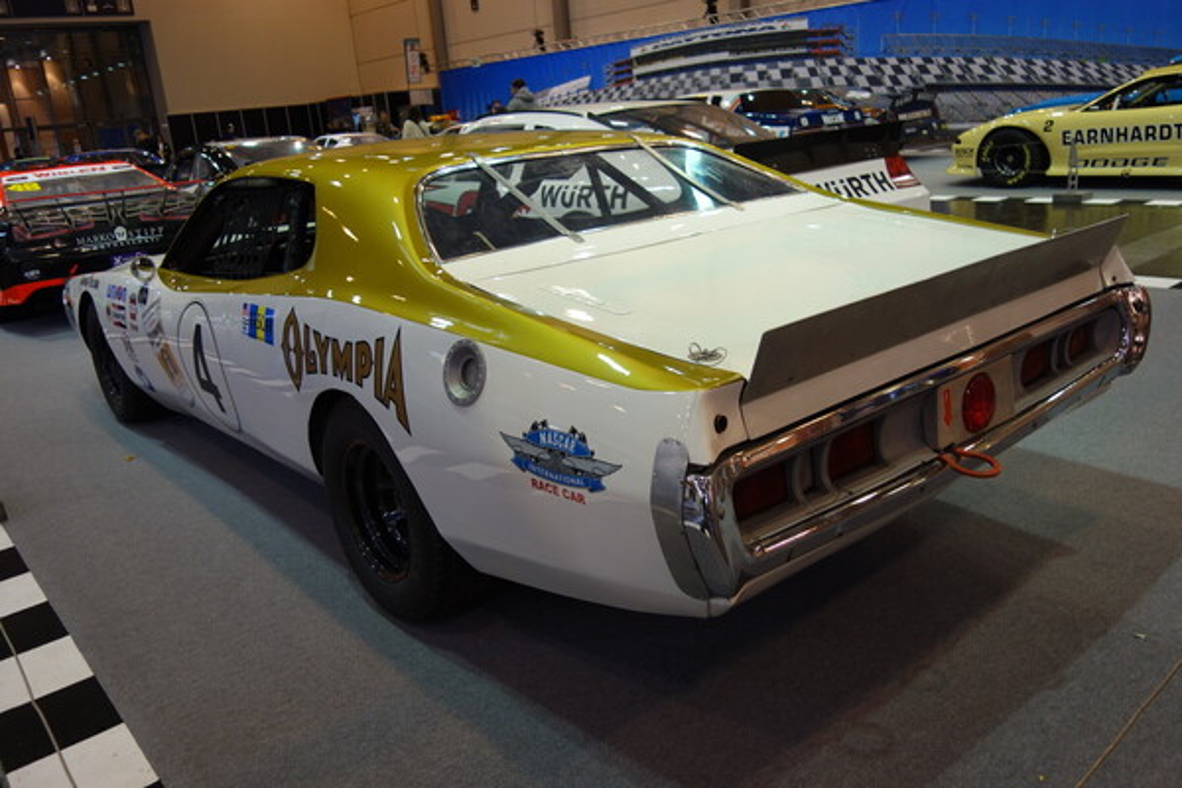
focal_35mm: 28
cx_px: 591
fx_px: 919
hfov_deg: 65.5
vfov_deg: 46.4
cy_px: 394
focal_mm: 10.4
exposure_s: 1/100
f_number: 2
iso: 125
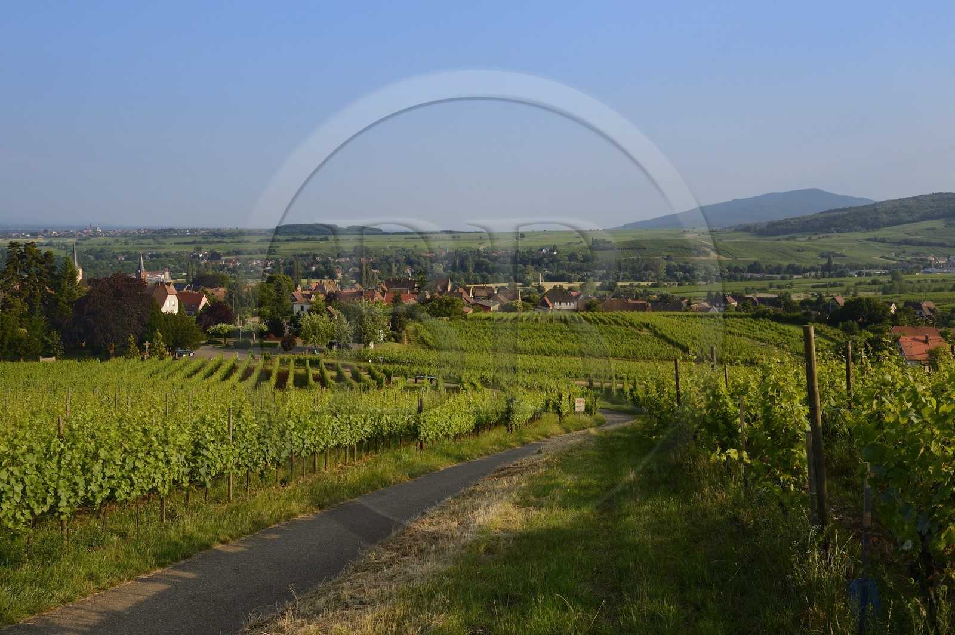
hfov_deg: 54.5
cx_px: 478
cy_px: 318
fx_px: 928
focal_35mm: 35
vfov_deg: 37.8
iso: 200
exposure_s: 1/200
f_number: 11
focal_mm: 35
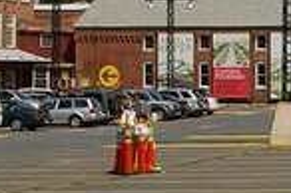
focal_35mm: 148
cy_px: -44
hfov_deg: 13.9
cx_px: 181
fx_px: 1195
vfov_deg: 9.1
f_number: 11
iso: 400
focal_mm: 18
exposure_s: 1/500
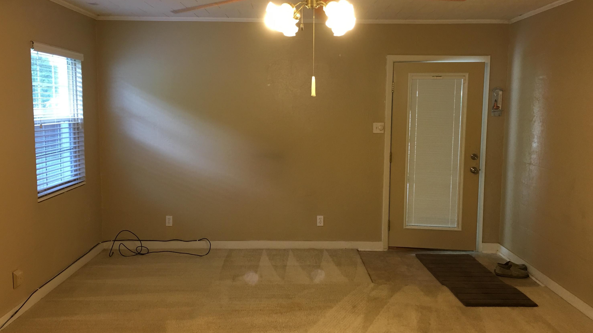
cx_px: 294
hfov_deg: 61.0
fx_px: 503
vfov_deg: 36.7
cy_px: 154
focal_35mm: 32
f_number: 2.2
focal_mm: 4.15
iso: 100
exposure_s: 1/30
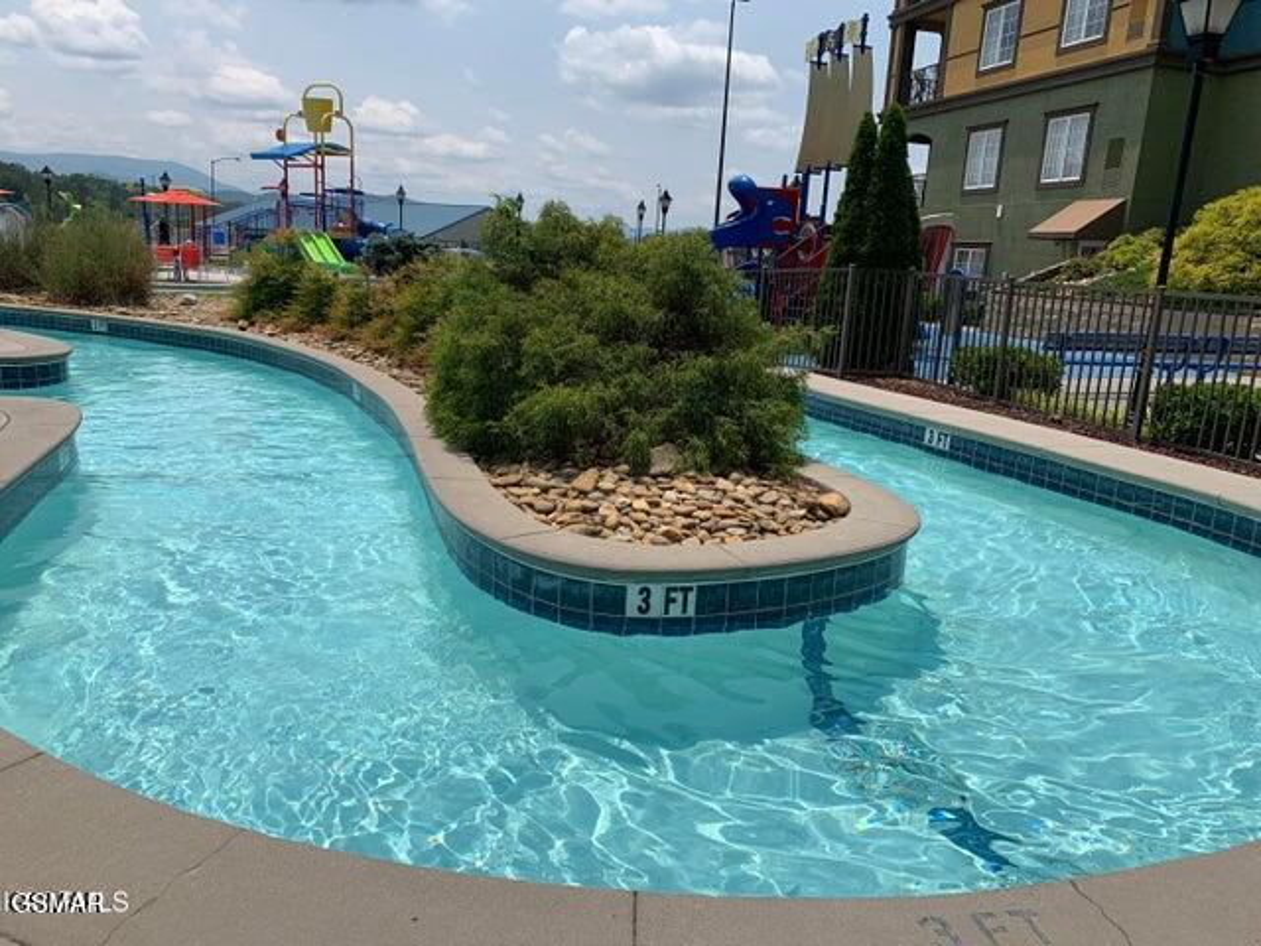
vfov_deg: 53.1
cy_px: 473
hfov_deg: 67.3
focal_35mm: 26
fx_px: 947
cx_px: 630
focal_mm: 4.25
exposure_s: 1/4673
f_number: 1.8
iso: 25
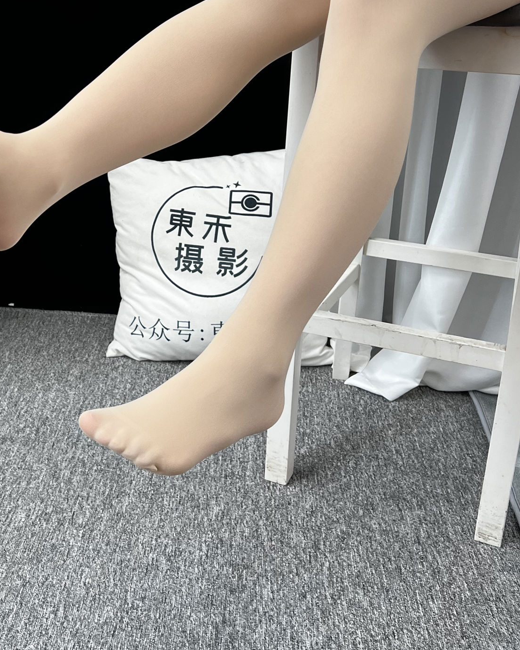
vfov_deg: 41.7
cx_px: 138
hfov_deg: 33.5
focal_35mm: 44
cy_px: 246
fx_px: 847
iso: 125
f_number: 1.5
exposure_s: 1/119
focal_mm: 5.7
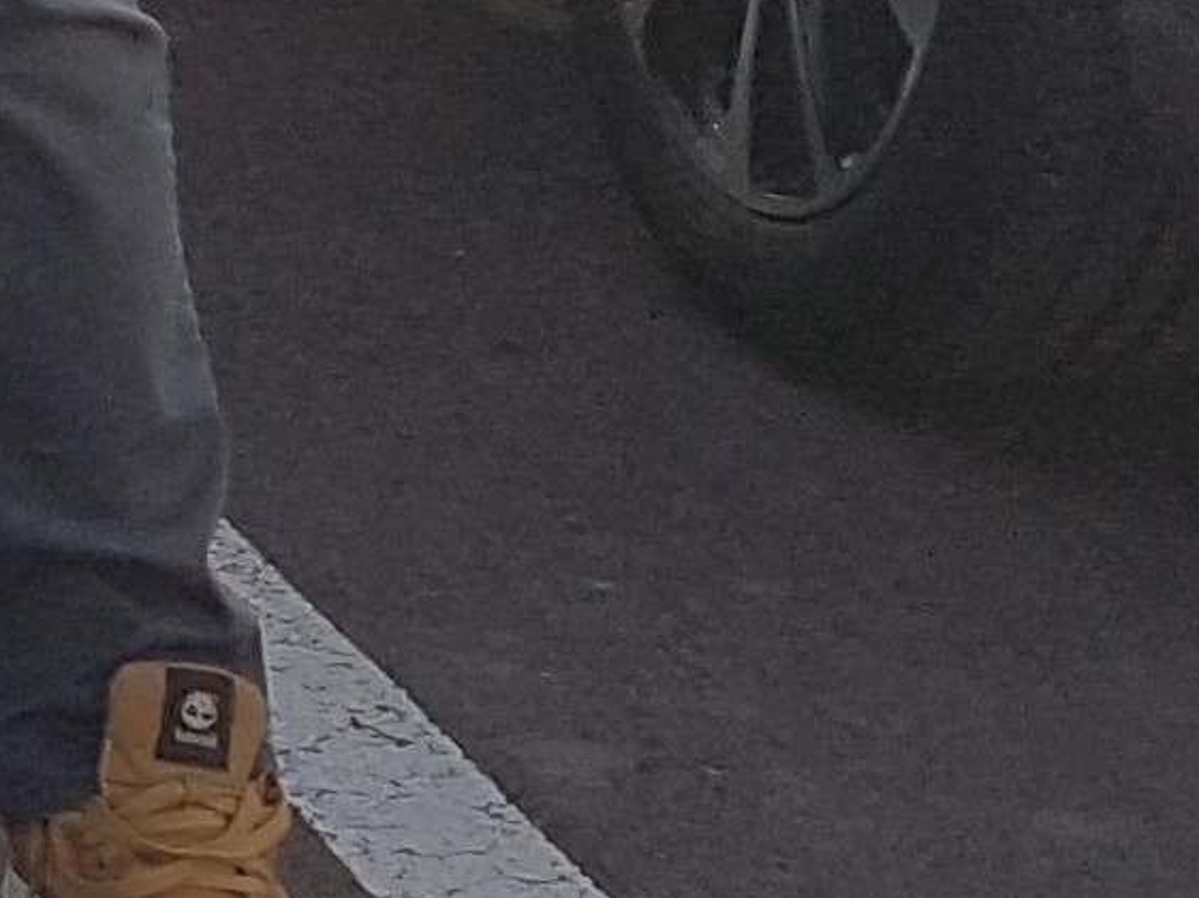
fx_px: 6473
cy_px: -716
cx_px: -2537
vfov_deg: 7.7
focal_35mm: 187
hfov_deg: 8.6
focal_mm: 4.2
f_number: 1.7
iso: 40
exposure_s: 1/1788
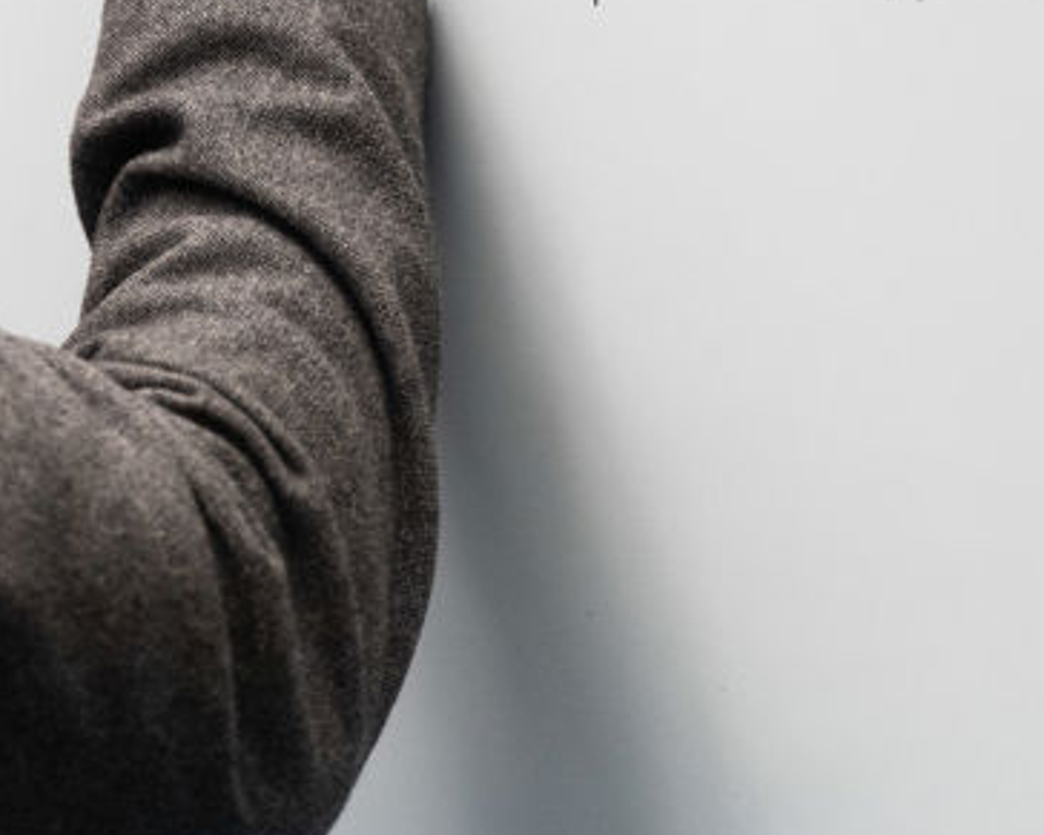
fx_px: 7136
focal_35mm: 231
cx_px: 11
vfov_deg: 6.6
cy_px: -195
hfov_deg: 8.3
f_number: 2.8
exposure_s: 1/250
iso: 3200
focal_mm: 70
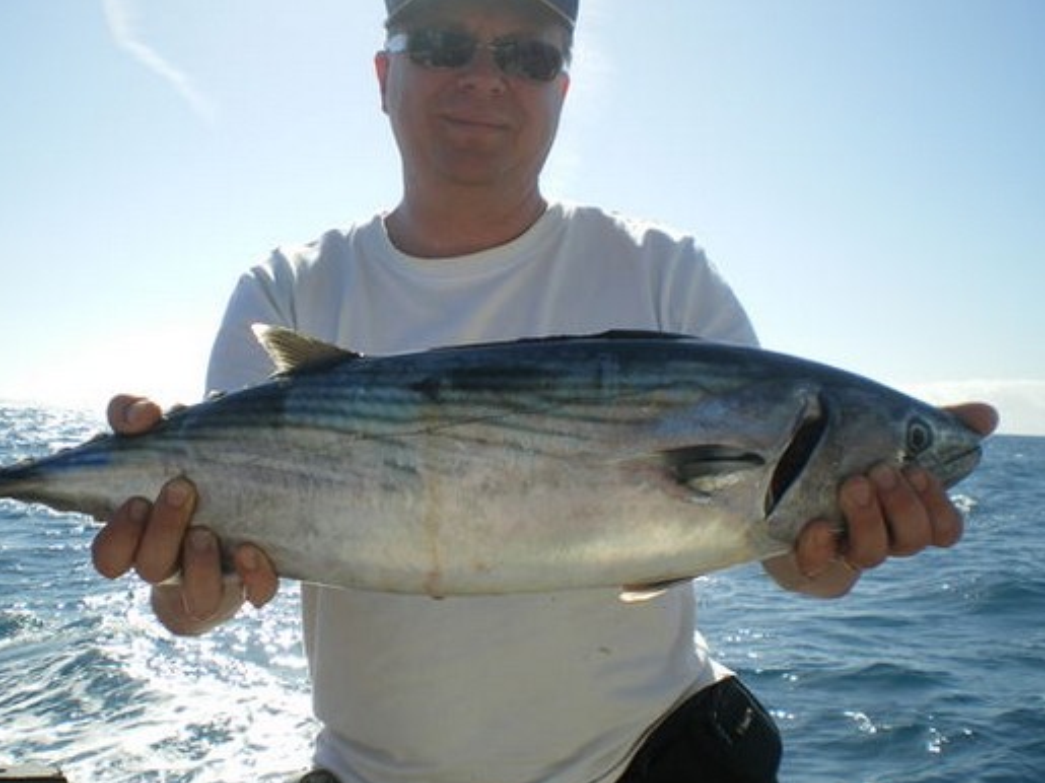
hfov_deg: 42.9
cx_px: 461
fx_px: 1328
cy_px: 408
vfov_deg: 32.9
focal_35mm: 44
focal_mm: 6.3
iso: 50
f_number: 4.6
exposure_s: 1/500
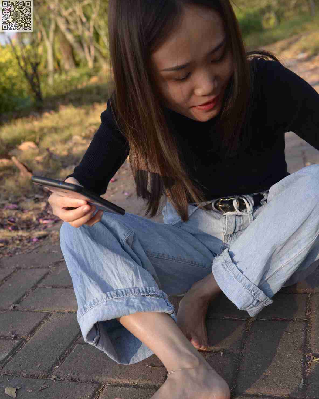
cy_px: 242
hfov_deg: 37.3
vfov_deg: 45.5
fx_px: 472
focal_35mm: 40
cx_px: 162
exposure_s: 1/250
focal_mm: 35
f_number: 5.6
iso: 160
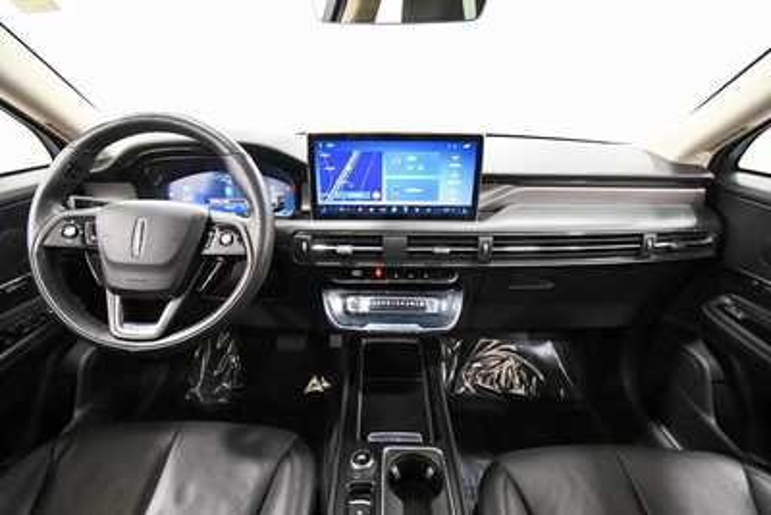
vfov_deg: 70.5
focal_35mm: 17
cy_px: 258
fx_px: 364
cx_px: 386
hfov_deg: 93.3
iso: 3200
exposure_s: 1/60
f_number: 4.8
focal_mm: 11.5
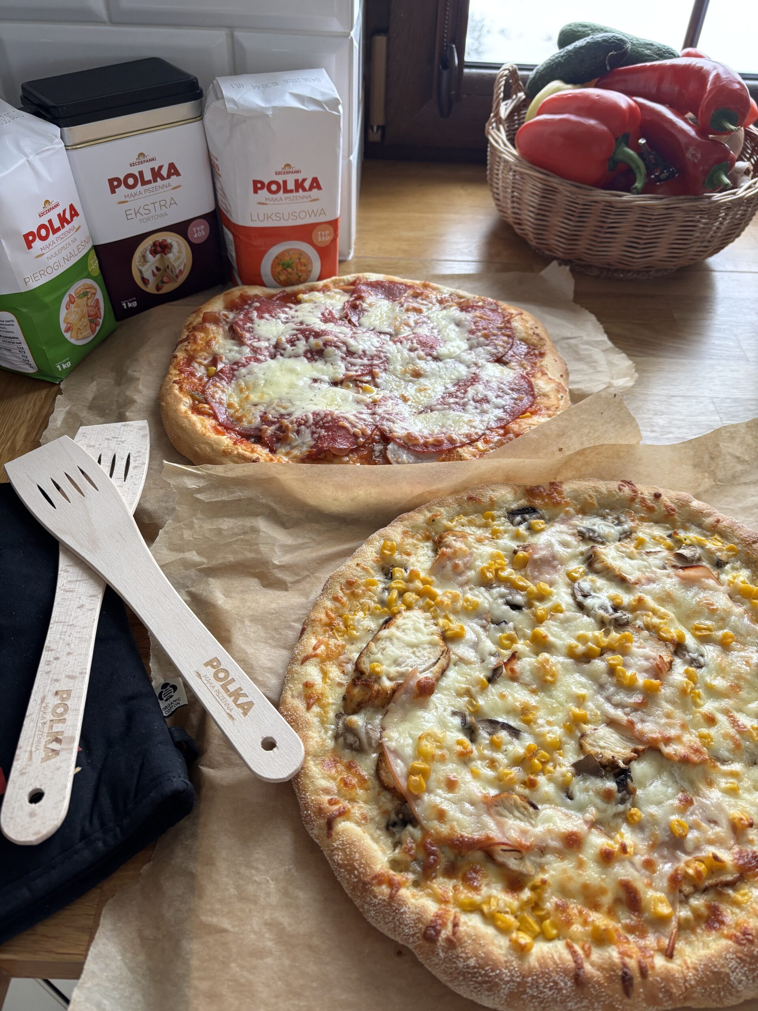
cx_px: 379
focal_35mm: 26
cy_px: 506
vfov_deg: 67.3
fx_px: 759
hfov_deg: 53.1
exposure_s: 1/121
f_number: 1.6
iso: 100
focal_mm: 5.96
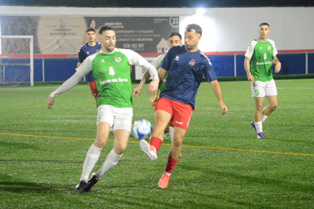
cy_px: 104
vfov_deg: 15.7
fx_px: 758
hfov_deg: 23.4
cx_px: 157
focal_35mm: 87
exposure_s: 1/4000
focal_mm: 58
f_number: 5.6
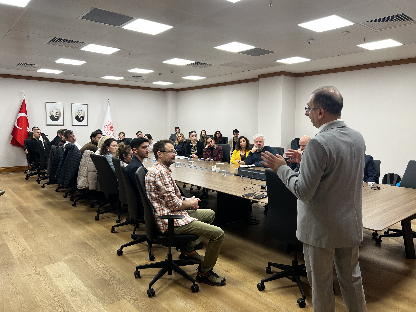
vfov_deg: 53.1
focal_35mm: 26
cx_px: 208
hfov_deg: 67.3
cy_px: 156
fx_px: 312
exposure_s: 1/99
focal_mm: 5.7
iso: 100
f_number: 1.5
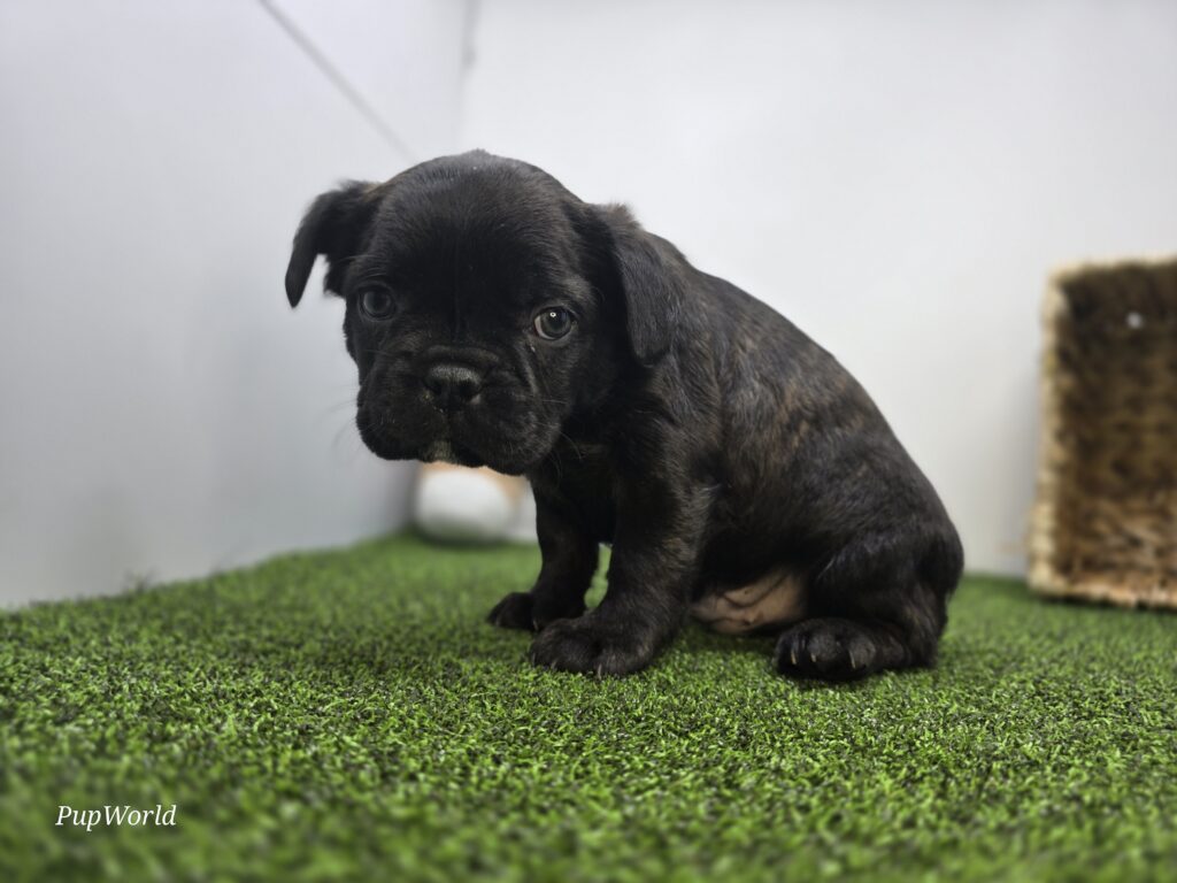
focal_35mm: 23
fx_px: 782
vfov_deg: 58.9
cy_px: 442
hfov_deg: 73.9
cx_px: 588
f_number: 1.7
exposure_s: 1/50.3
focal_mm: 6.3
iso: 25
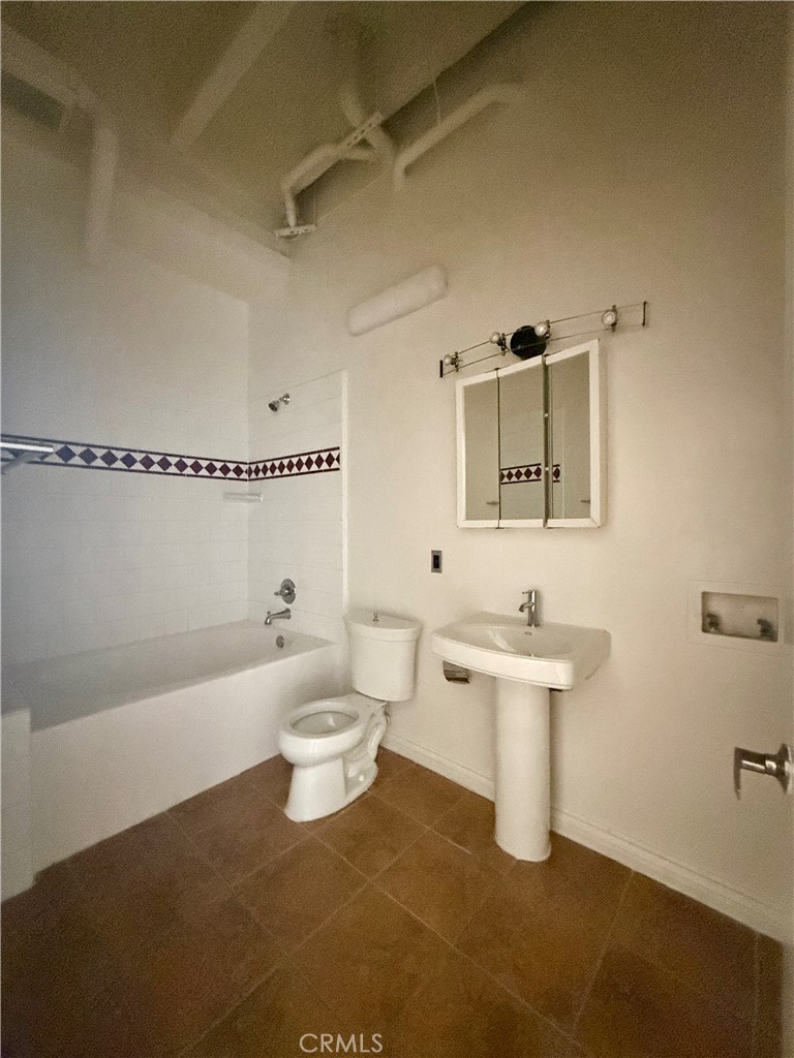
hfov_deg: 85.7
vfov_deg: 102.1
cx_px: 397
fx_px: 428
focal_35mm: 14
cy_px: 529
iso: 3200
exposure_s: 1/15
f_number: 2.2
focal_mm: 2.22
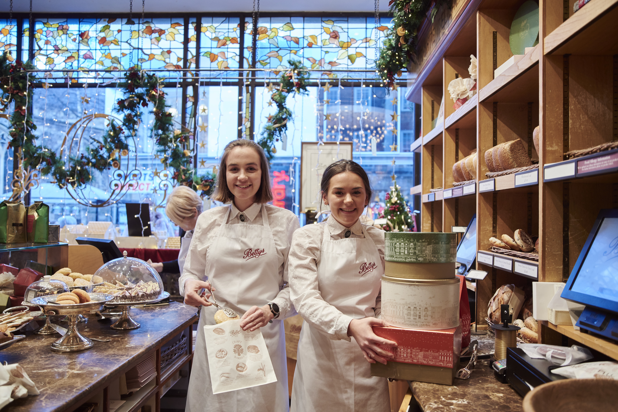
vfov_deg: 43.6
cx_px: 309
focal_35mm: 30
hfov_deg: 61.9
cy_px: 206
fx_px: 515
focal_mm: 30
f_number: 2.8
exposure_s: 1/100
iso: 500
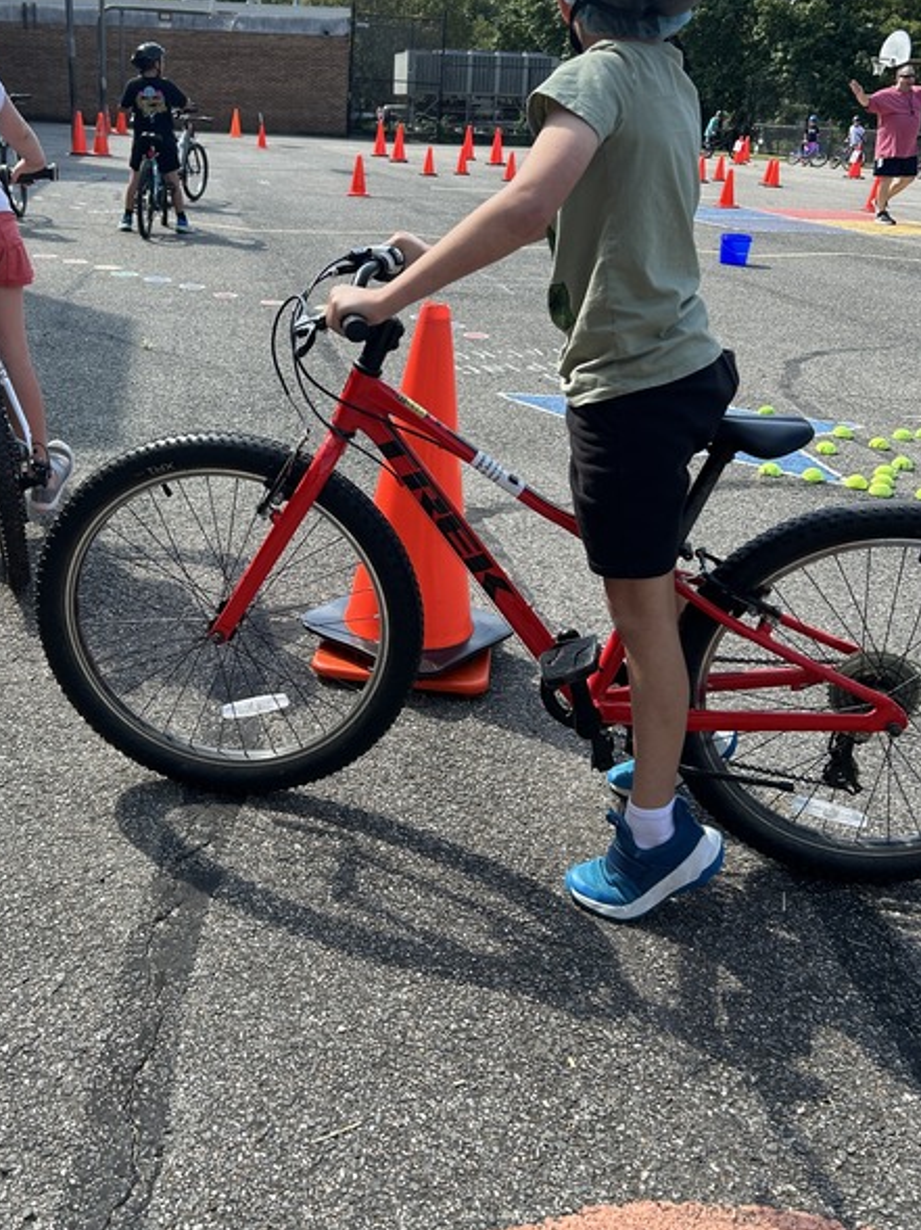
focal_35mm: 33
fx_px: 1172
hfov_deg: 42.6
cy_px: 458
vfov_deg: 54.7
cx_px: 357
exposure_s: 1/1808
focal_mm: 5.7
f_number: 1.5
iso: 50
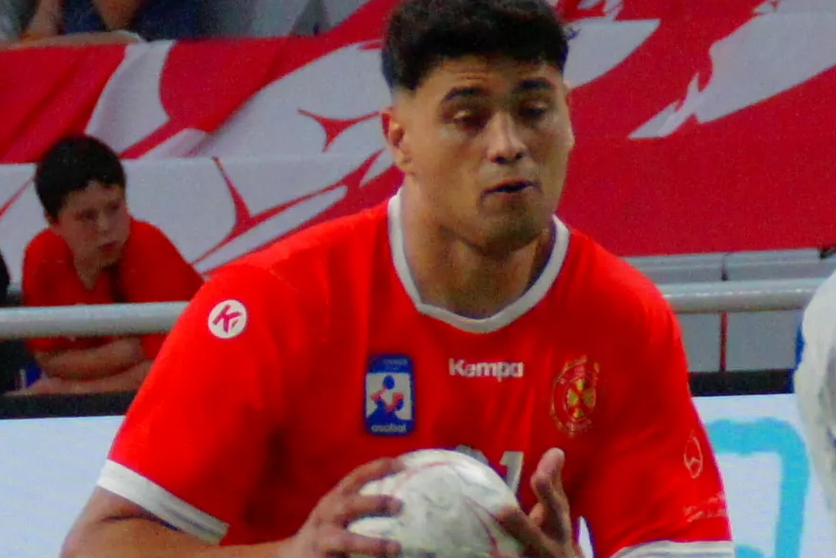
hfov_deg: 2.9
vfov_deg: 1.9
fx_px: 16745
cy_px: 1028
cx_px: 686
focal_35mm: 721
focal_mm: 100
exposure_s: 1/800
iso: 1600
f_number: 5.6
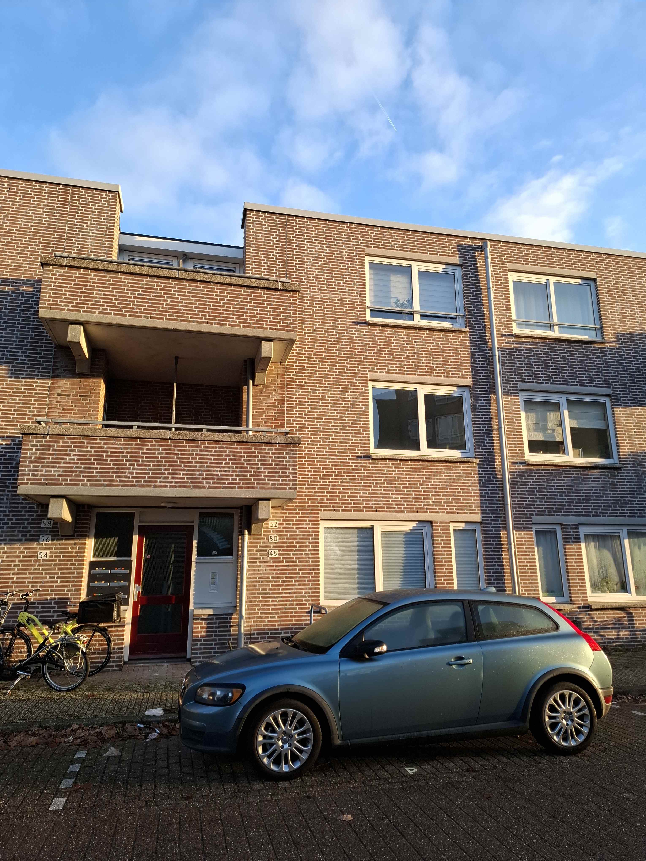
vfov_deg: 73.9
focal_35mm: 23
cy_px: 430
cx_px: 323
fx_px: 572
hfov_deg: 58.9
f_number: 1.8
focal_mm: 5.54
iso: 50
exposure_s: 1/237
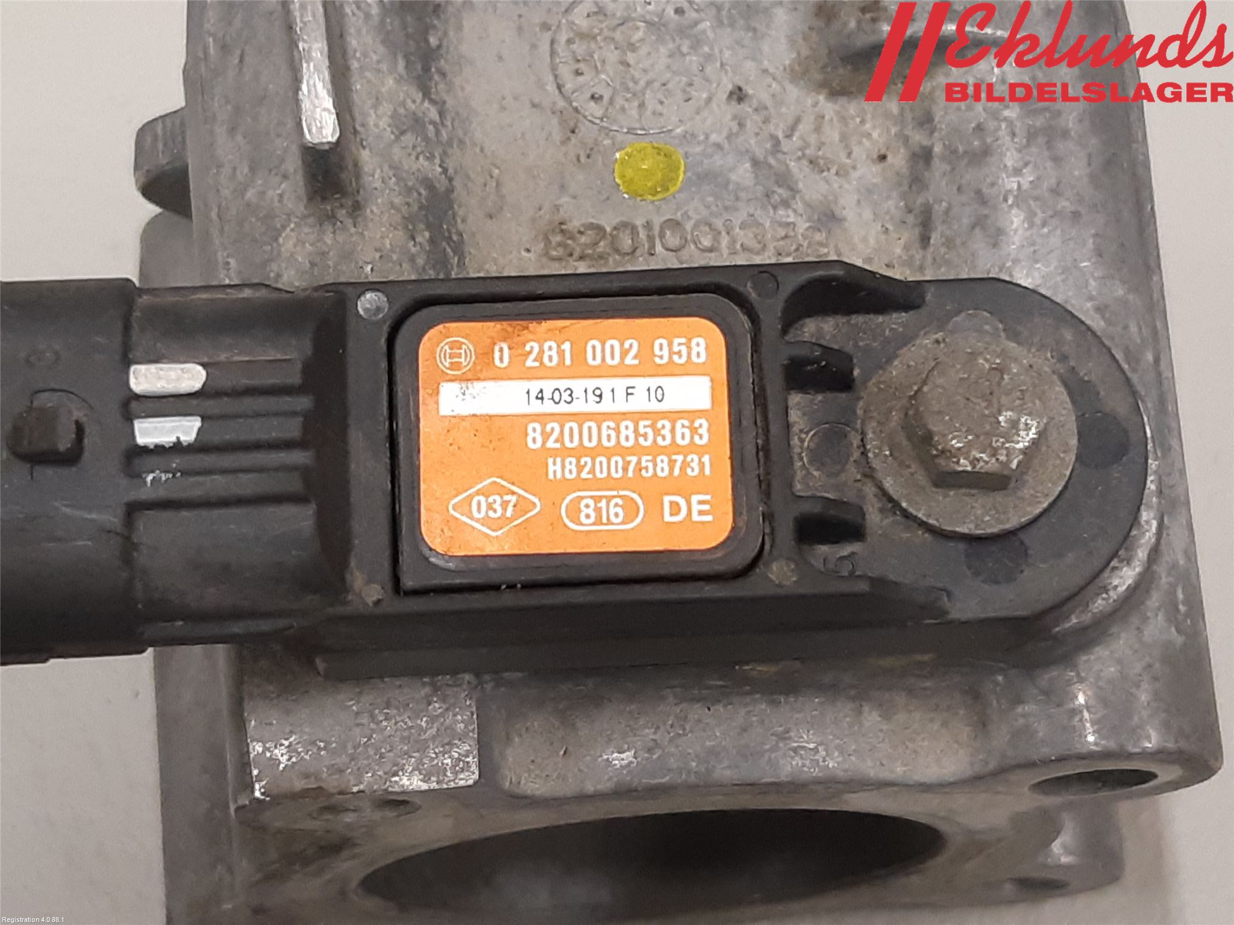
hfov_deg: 67.3
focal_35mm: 26
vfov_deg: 53.1
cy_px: 462
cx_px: 617
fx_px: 927
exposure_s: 1/50
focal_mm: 3.93
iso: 160
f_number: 1.7
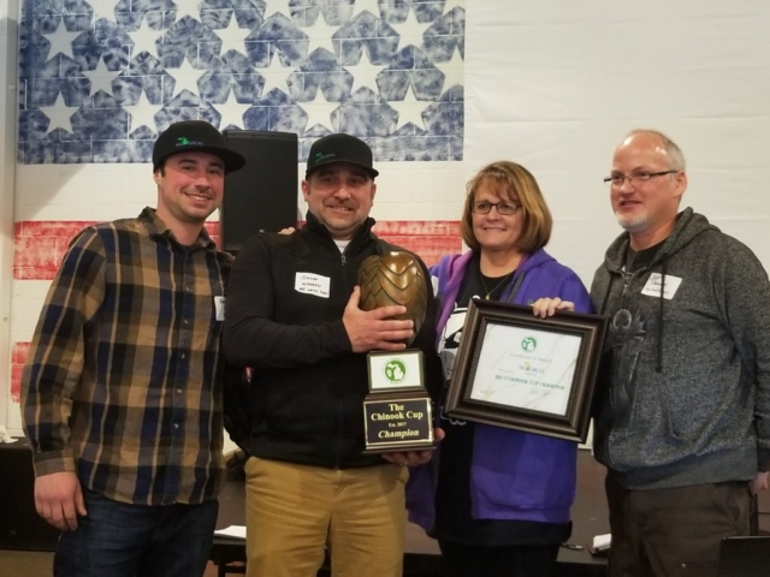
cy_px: 288
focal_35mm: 26
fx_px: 578
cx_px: 385
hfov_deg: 67.3
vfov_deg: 53.1
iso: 200
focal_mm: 4.25
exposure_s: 1/12
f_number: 1.7
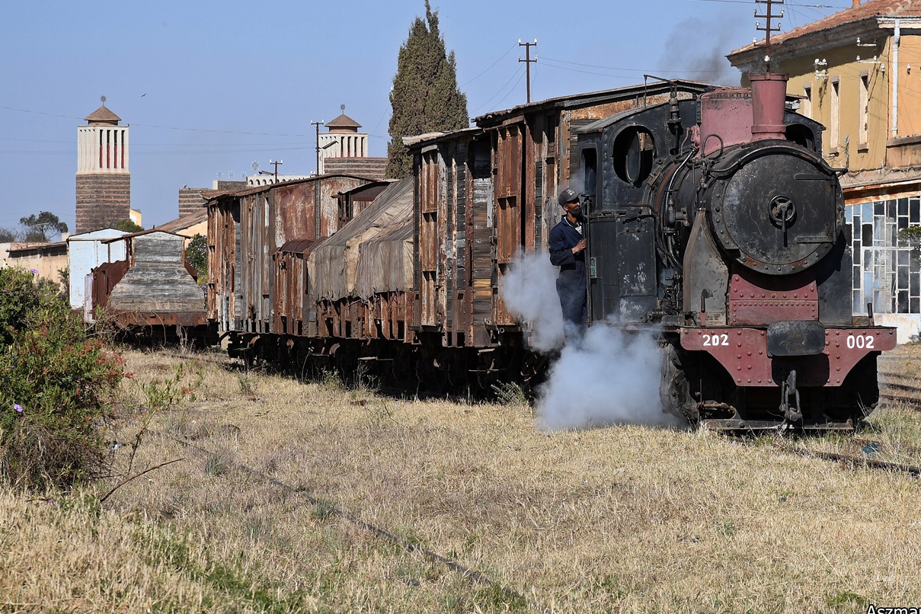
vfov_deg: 7.3
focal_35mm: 188
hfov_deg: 10.9
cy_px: 225
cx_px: 521
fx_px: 4809
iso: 200
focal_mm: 95
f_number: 8
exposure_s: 1/800
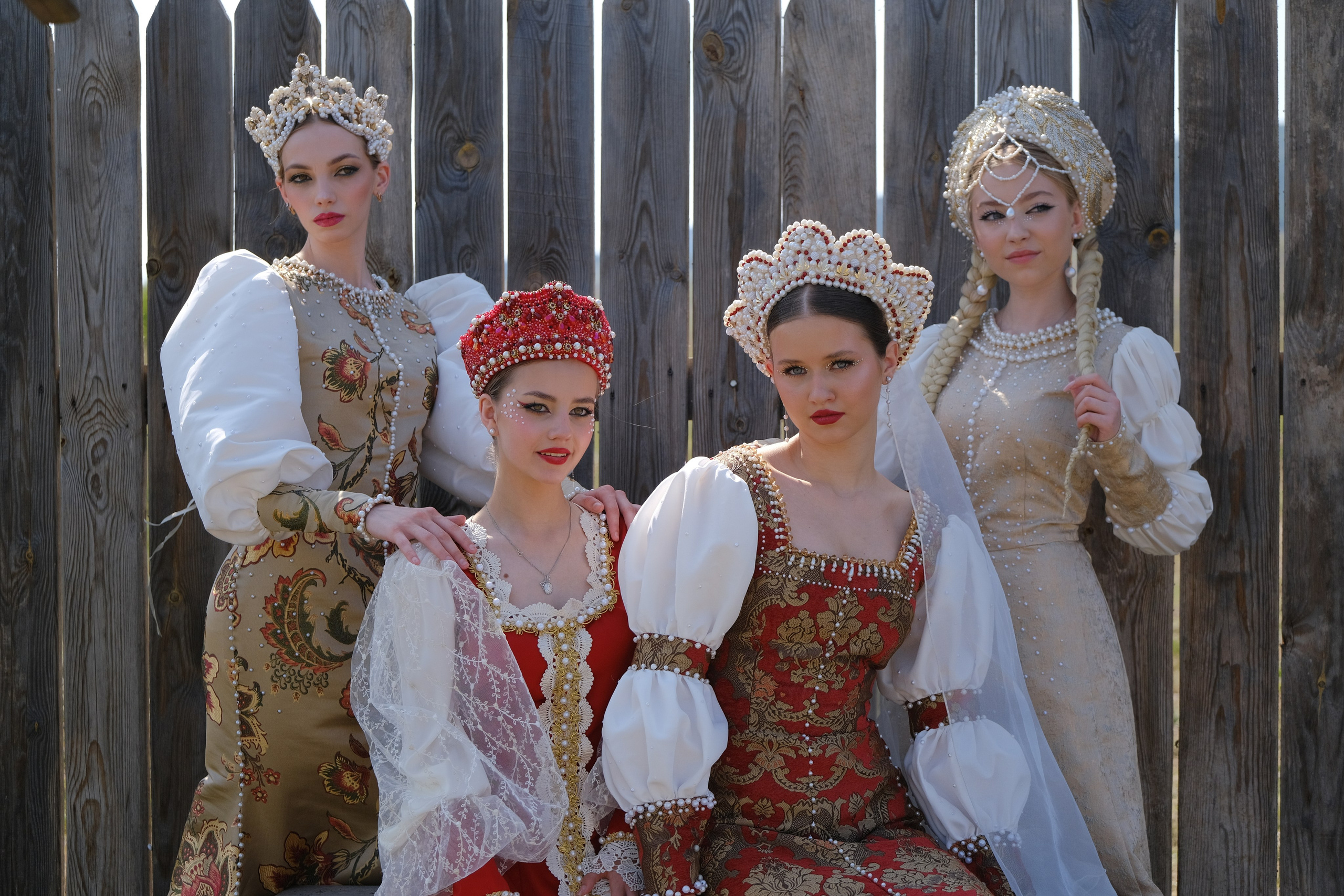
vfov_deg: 18.2
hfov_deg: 27.0
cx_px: 672
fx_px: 2800
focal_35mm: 75
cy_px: 448
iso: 320
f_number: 2.8
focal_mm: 50
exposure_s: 1/2500
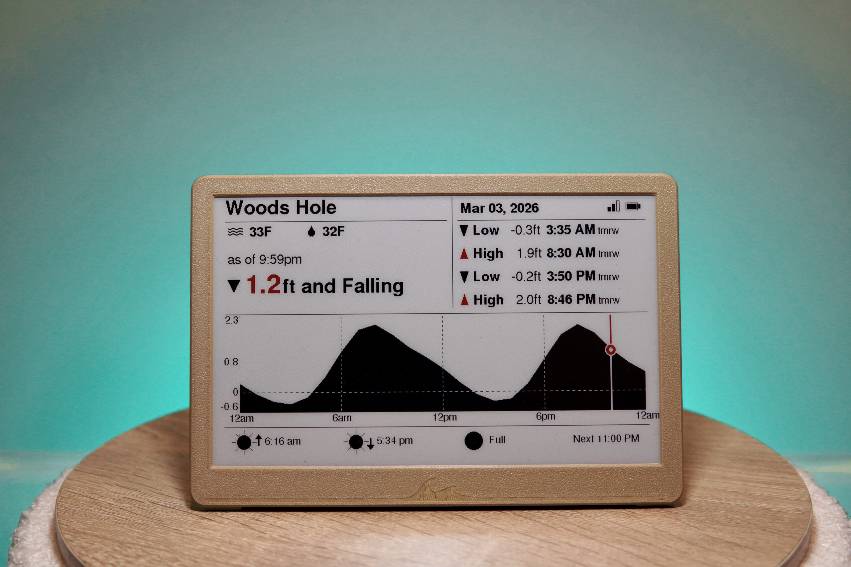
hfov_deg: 43.6
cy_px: 284
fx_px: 1064
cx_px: 426
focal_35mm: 45
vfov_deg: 29.9
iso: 1000
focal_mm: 30
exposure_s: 1/160
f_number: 4
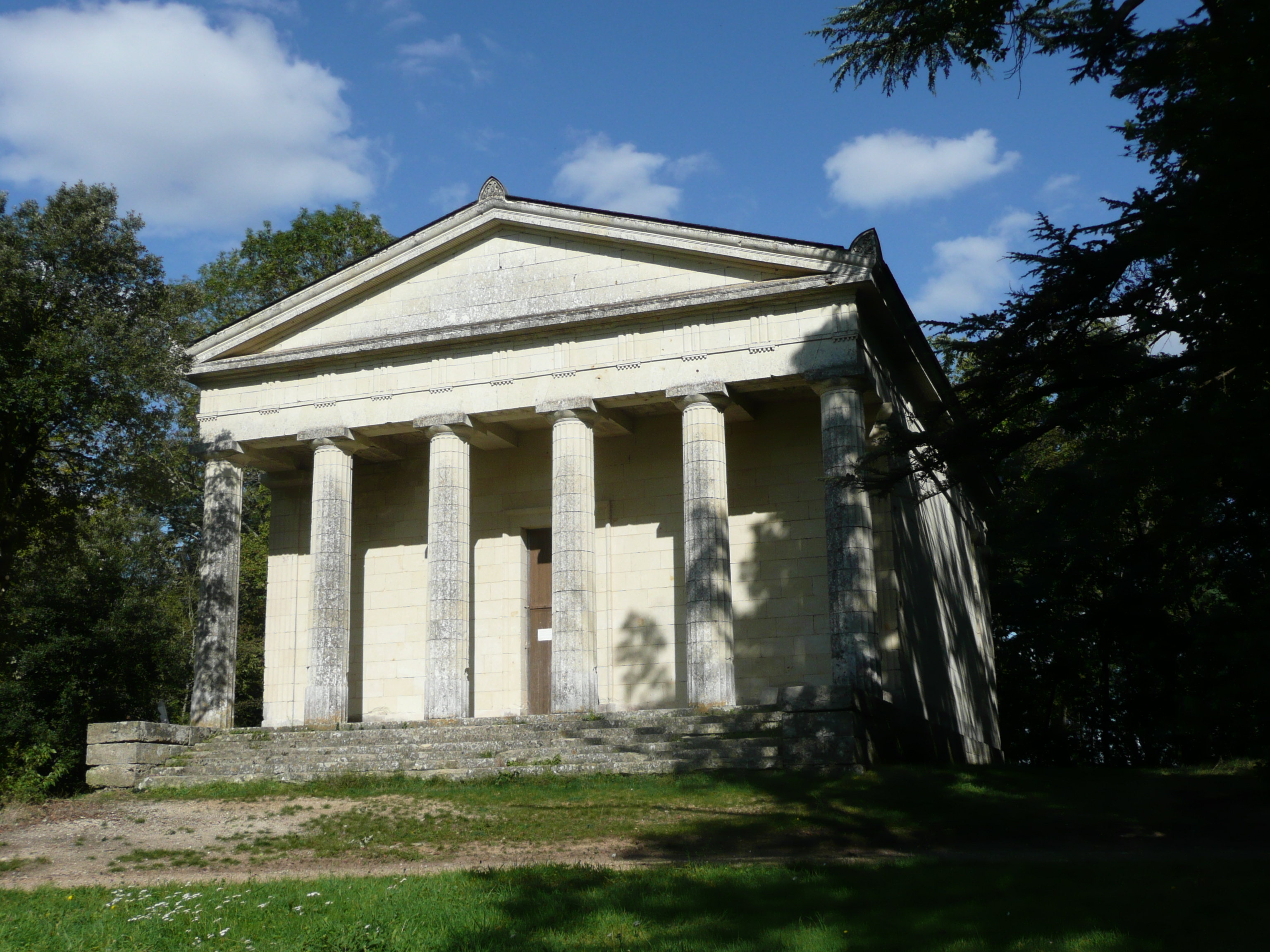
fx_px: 1468
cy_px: 476
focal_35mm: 40
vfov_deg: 36.0
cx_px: 635
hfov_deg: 46.8
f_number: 3.9
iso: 100
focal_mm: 6.5
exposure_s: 1/1000
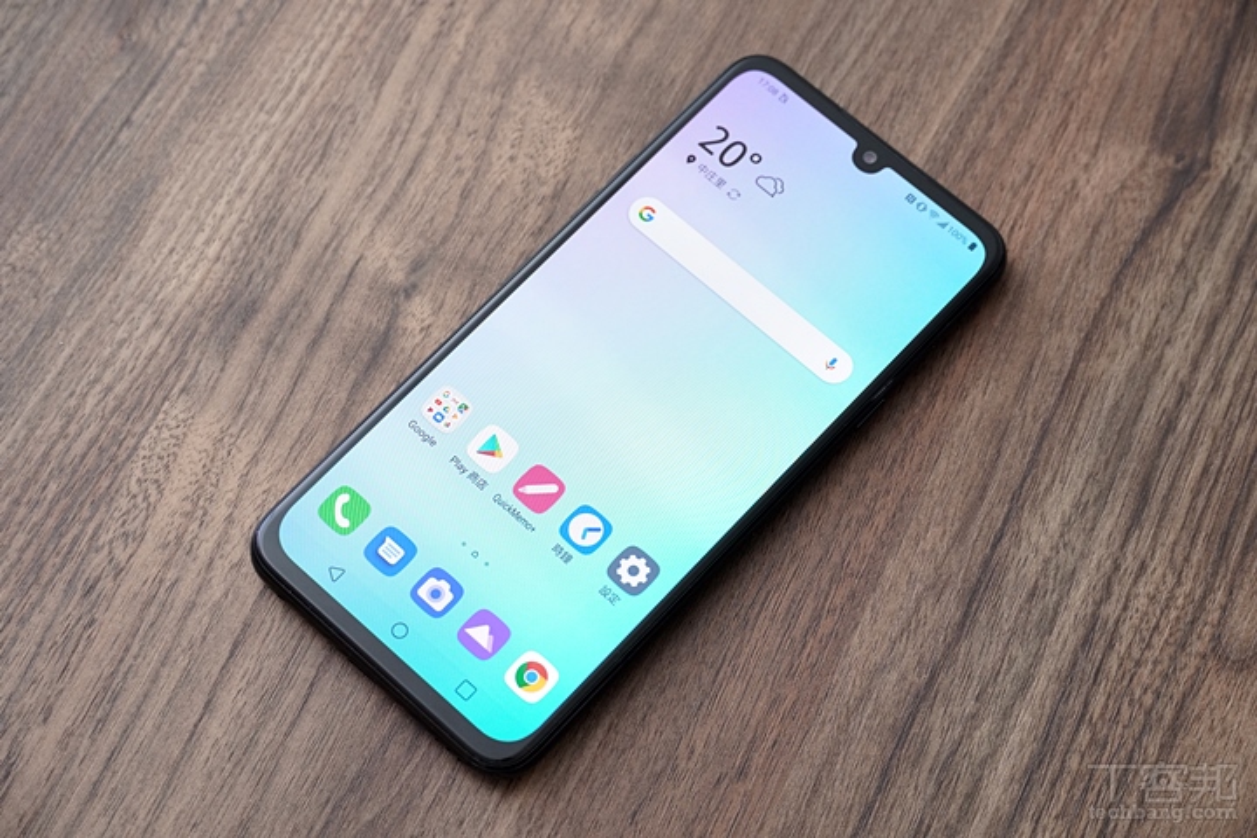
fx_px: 2619
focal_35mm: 75
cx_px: 628
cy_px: 419
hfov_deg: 27.0
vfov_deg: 18.2
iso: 800
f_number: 5
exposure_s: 1/125
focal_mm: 50
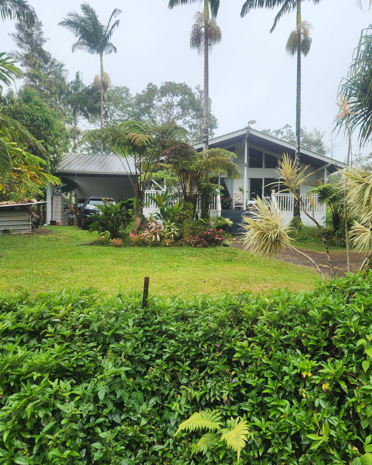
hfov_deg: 48.3
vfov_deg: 58.8
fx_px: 413
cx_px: 219
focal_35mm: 30
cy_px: 233
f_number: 1.8
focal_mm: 5.4
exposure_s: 1/222
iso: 20
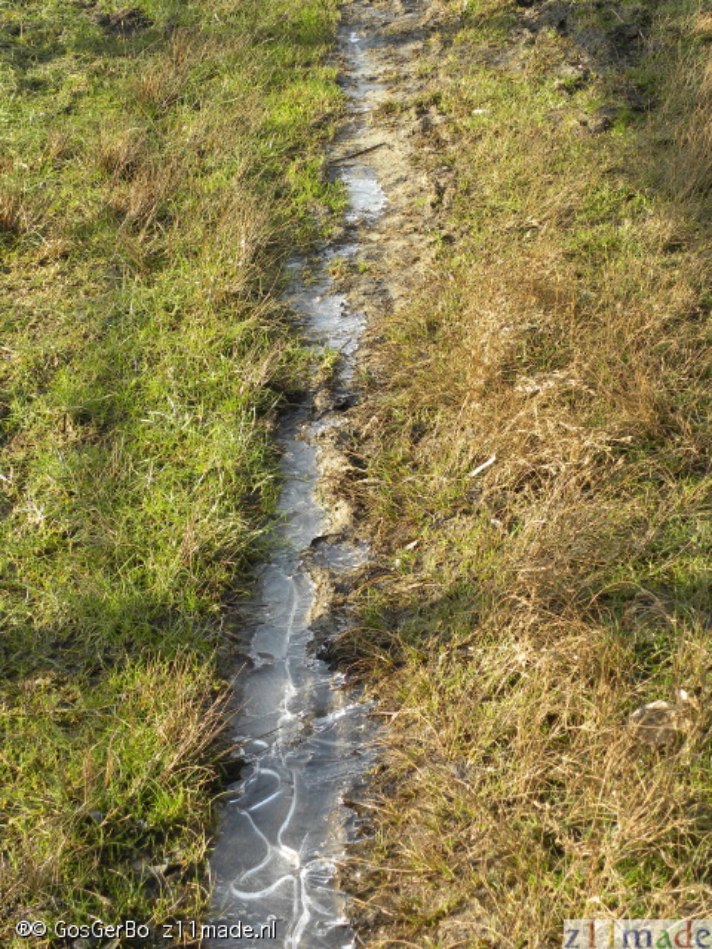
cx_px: 356
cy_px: 474
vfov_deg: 23.0
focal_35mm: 85
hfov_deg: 17.4
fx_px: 2331
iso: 64
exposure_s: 1/162
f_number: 4
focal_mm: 15.1
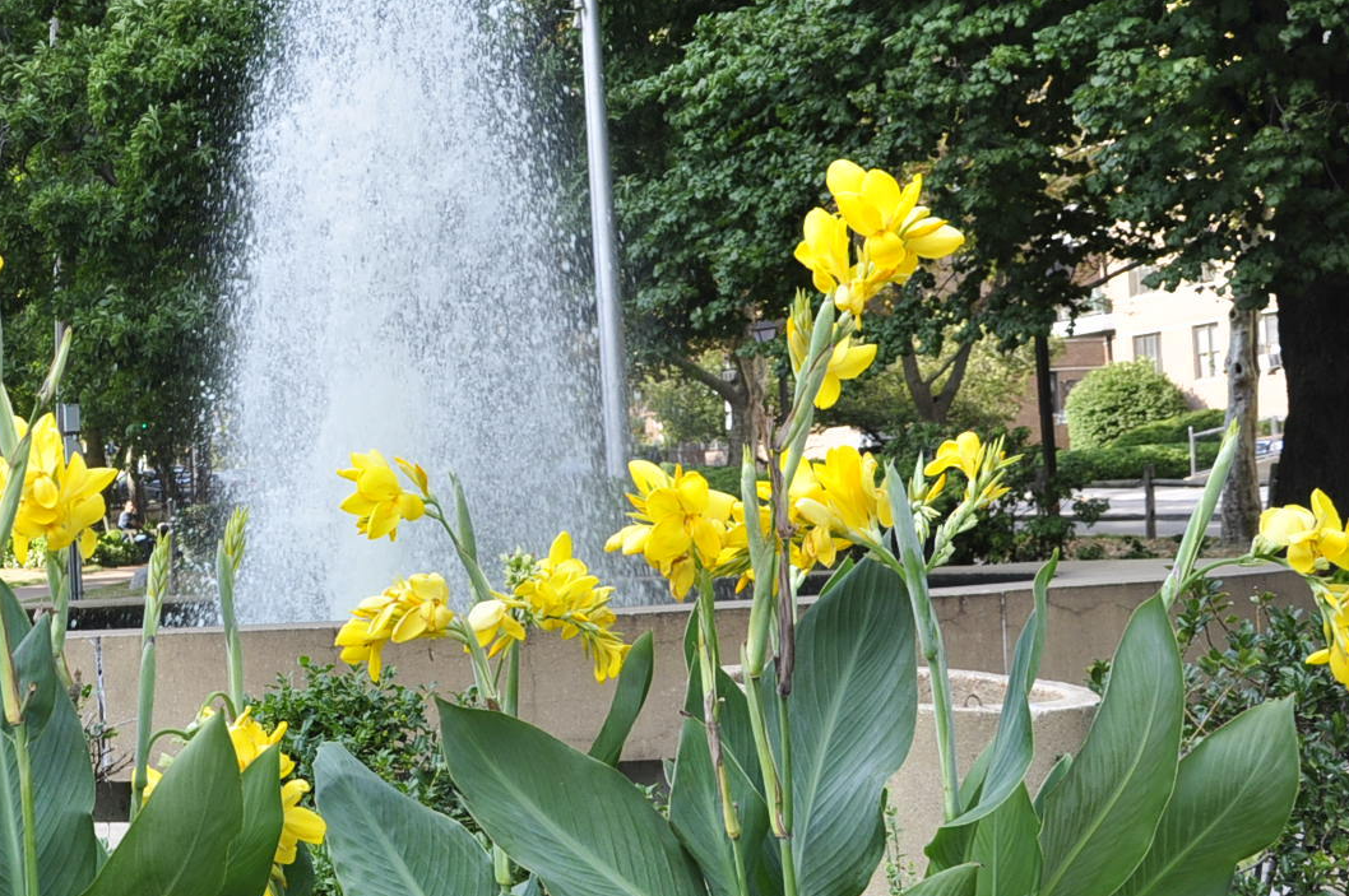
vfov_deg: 17.2
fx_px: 2957
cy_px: 436
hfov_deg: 25.0
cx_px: 163
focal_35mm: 79
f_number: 6.3
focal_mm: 26
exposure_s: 1/160
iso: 200
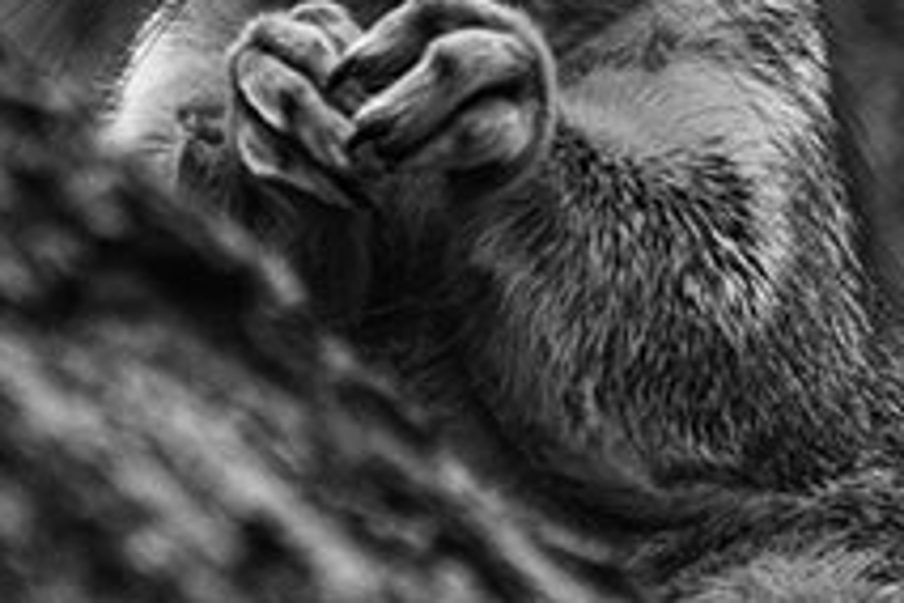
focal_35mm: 1992
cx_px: 743
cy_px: 104
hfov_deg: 1.0
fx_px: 50017
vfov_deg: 0.7
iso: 18000
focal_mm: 850
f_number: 12
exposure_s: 1/1000
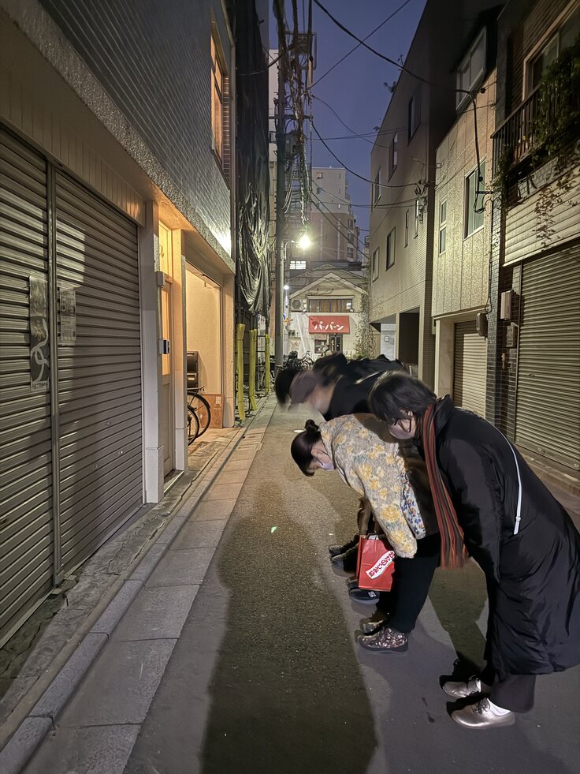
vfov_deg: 71.6
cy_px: 387
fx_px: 536
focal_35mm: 24
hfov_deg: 56.8
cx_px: 290
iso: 1250
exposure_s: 1/17
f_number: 1.78
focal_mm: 6.76
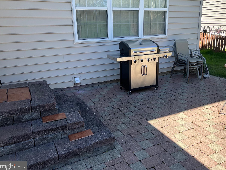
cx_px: 125
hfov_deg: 59.8
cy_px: 74
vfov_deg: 46.7
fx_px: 196
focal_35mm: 30
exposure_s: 1/982
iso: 50
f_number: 1.5
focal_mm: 5.7
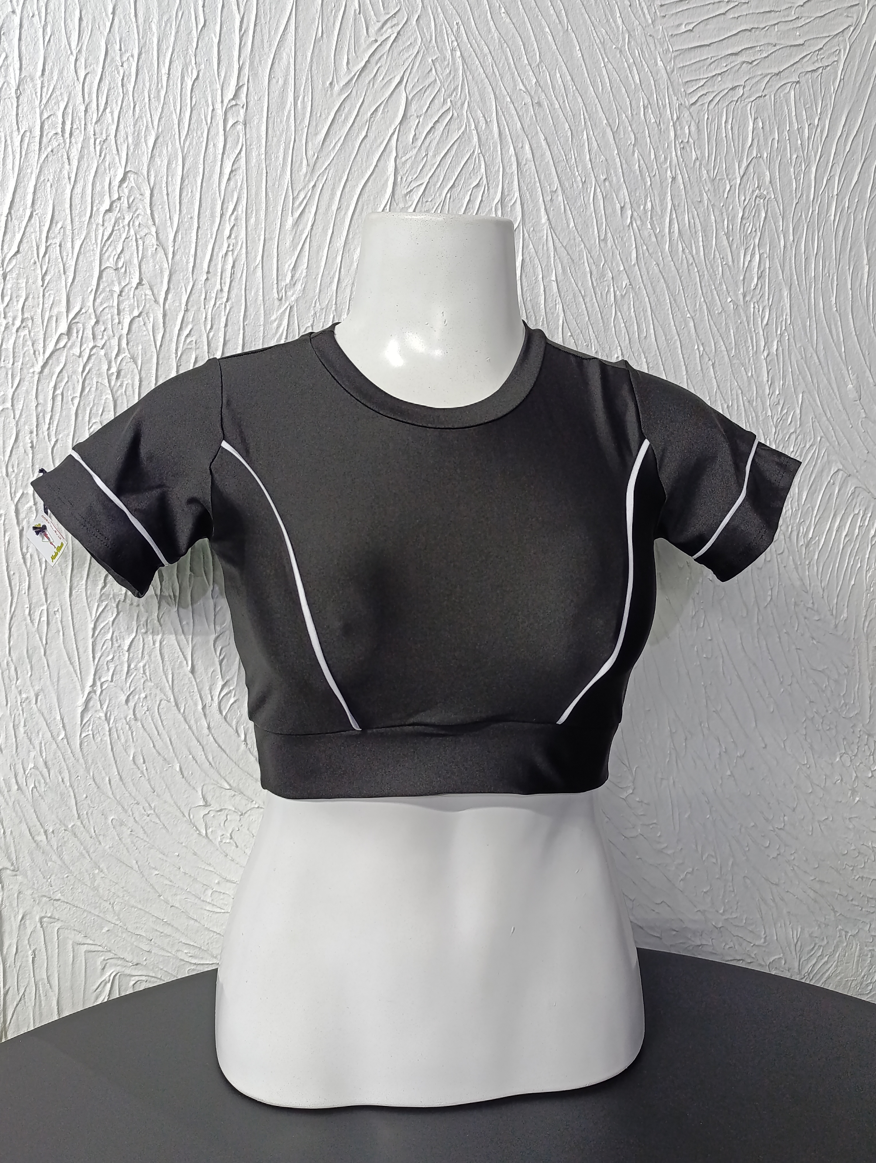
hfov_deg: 59.0
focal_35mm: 23
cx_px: 438
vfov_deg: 73.8
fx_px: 774
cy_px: 582
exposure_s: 1/40
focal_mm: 6.14
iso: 1000
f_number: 1.6
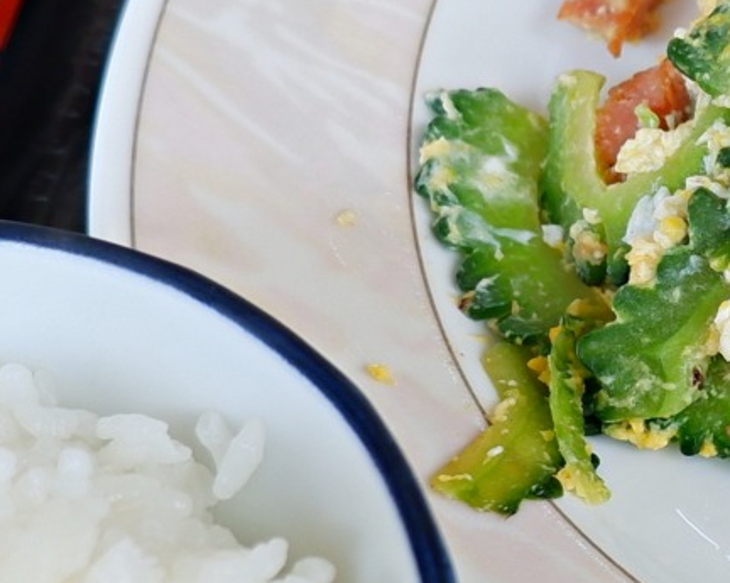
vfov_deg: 12.0
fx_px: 2764
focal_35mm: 128
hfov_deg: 13.8
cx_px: 1193
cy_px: 246
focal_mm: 15
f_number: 3.5
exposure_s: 1/70
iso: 200
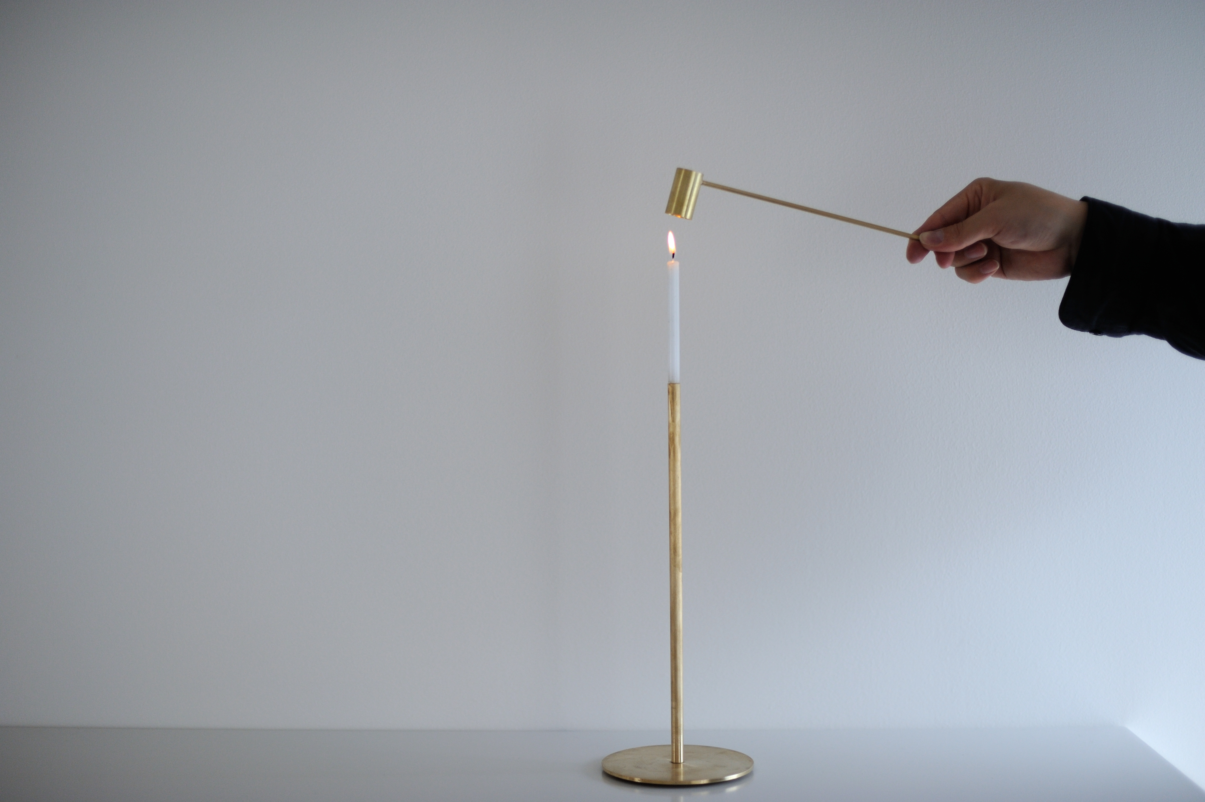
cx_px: 602
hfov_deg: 39.6
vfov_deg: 27.0
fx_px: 1673
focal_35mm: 50
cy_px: 401
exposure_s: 1/2000
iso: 500
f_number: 1.8
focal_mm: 50
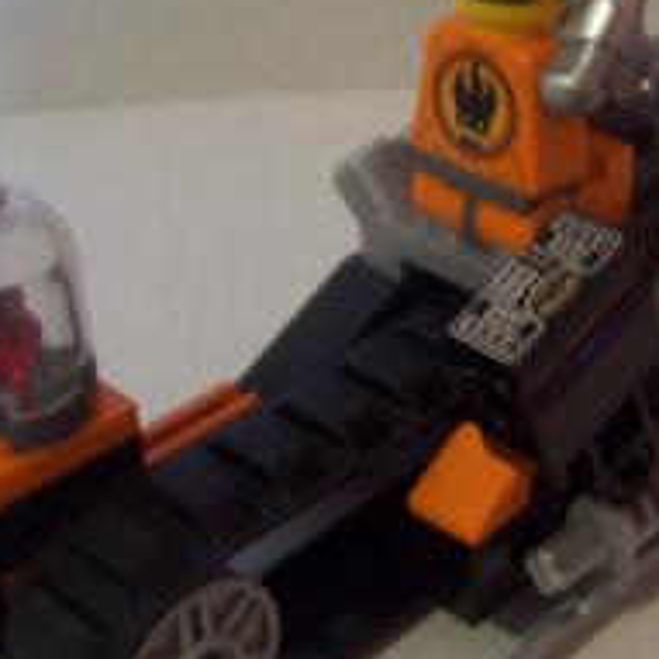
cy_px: 311
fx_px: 1680
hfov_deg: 22.0
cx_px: 490
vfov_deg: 22.2
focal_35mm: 78
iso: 160
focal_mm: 6
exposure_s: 1/8
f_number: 2.7
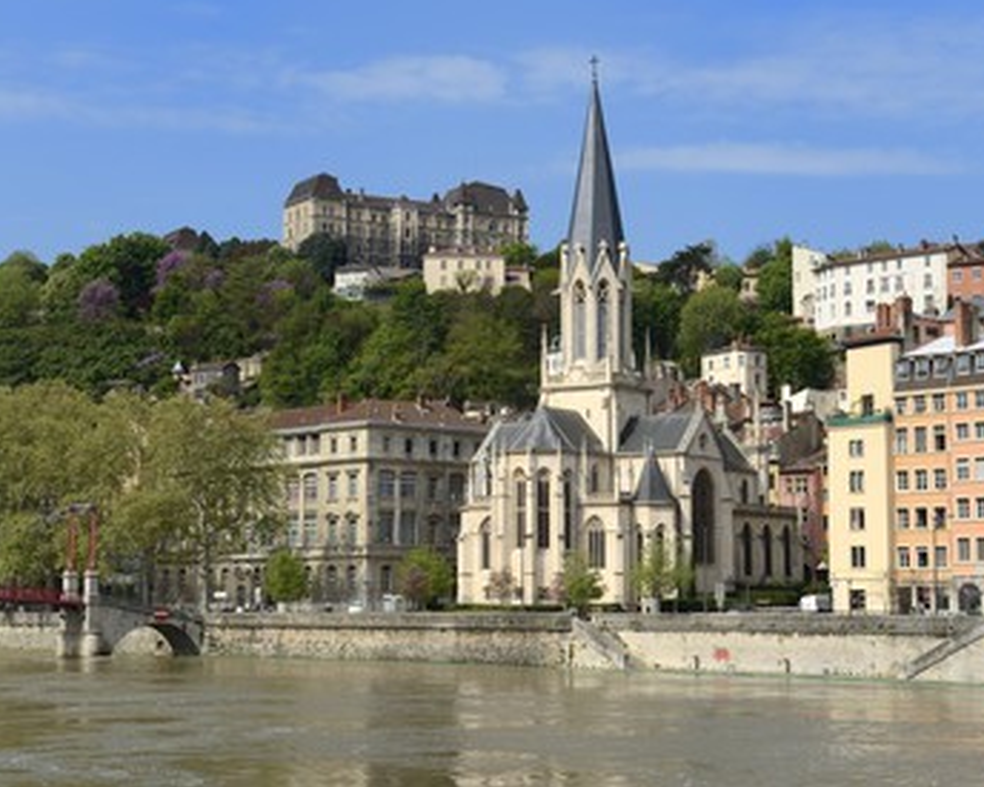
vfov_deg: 21.5
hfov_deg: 26.8
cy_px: 392
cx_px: 529
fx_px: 2067
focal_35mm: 71
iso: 200
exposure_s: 1/250
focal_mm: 62
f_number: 13
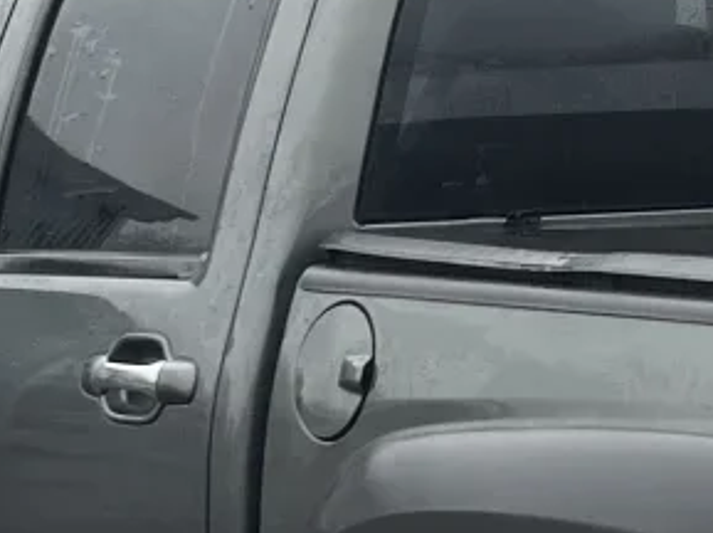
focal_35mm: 173
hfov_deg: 11.3
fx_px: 3559
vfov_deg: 8.6
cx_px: 750
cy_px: 239
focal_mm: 5.7
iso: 32
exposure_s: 1/121
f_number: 1.5
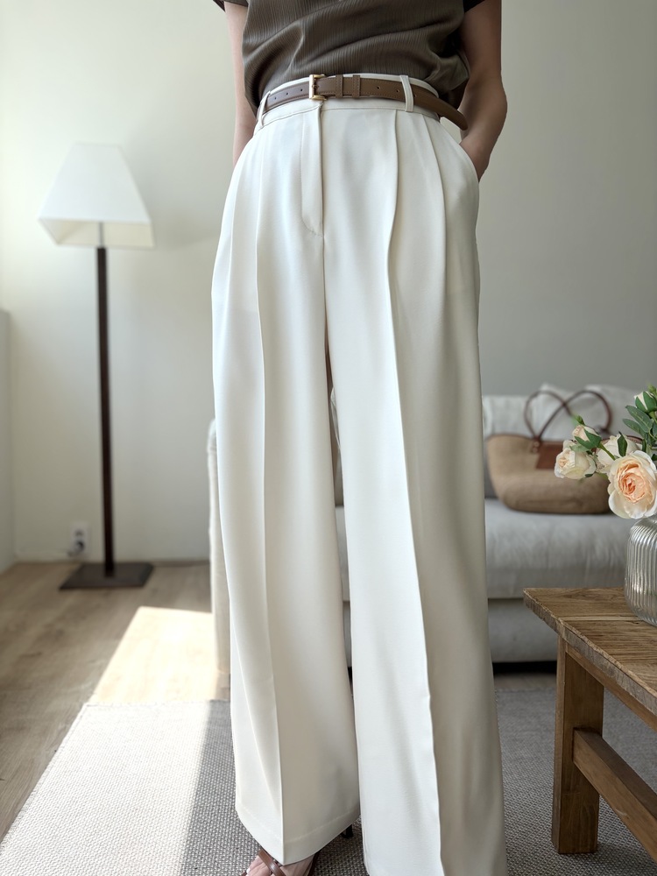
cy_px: 438
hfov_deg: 53.1
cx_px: 328
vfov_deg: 67.3
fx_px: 658
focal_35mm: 26
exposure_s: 1/531
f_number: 1.6
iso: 50
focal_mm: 5.96
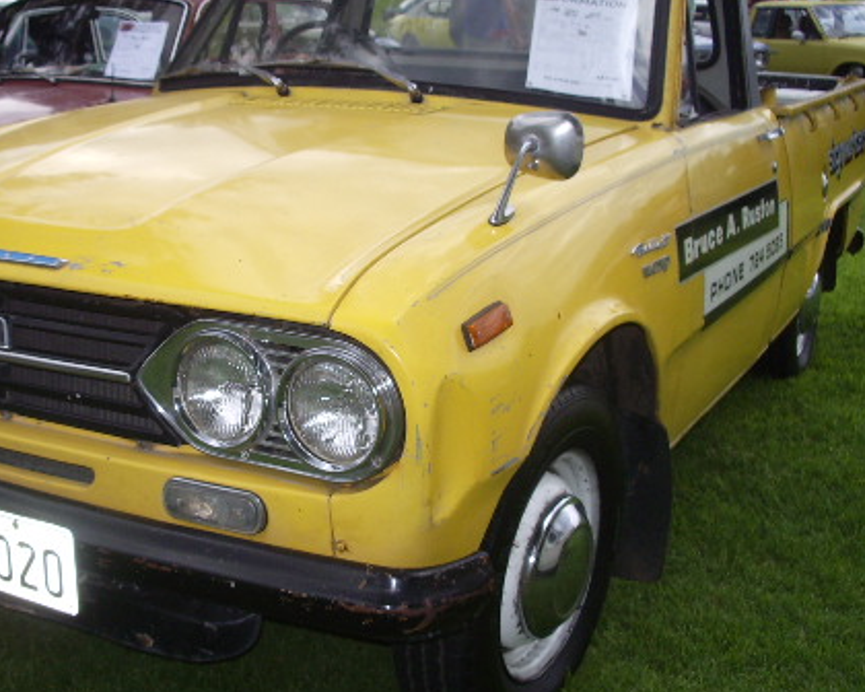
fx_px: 1331
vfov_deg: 29.1
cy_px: 292
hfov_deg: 35.7
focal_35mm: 52
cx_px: 309
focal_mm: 5.8
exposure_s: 1/320
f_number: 4.3
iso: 80
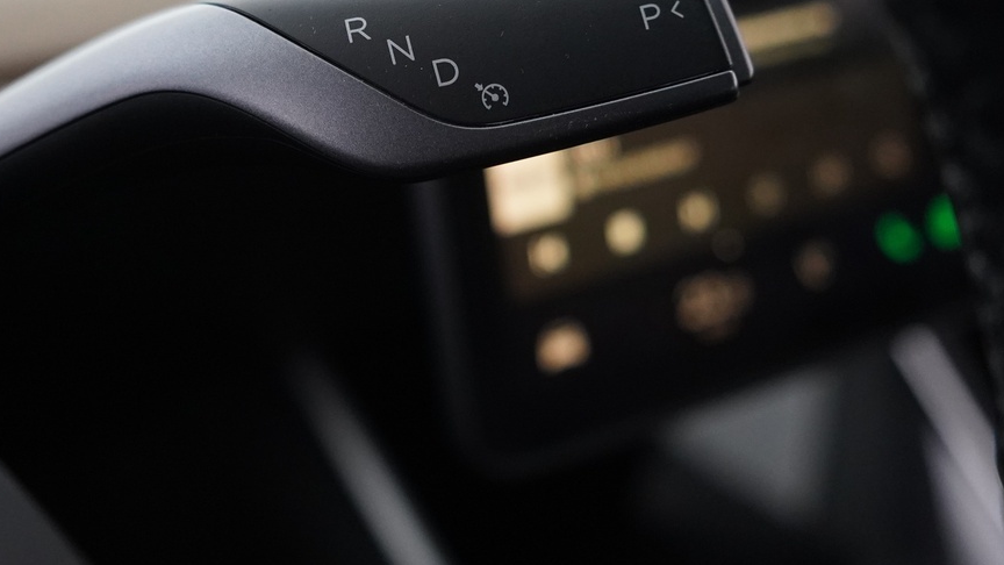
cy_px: 60
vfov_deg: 21.4
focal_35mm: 55
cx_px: 387
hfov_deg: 37.7
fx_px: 1464
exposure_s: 1/60
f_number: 3.5
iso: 4000
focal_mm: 28
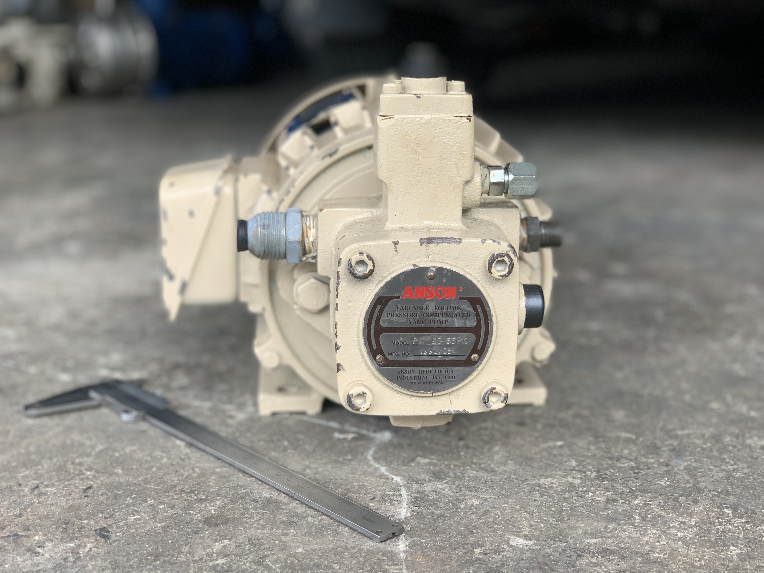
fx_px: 1148
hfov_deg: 36.8
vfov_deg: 28.0
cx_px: 382
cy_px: 286
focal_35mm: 52
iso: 50
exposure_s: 1/122
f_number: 2.4
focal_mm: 6
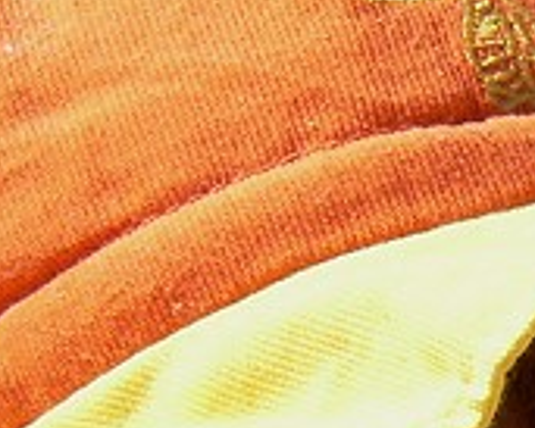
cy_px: 800
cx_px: 507
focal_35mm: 1329
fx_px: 21055
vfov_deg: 1.2
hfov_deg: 1.5
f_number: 5.6
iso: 100
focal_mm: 48.4
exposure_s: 1/400
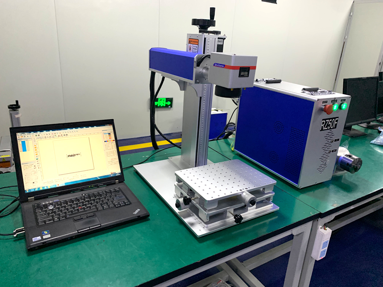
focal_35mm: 26
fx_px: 288
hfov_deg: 67.3
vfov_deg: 53.1
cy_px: 144
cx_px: 192
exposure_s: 1/47
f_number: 1.8
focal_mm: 4.25
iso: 400
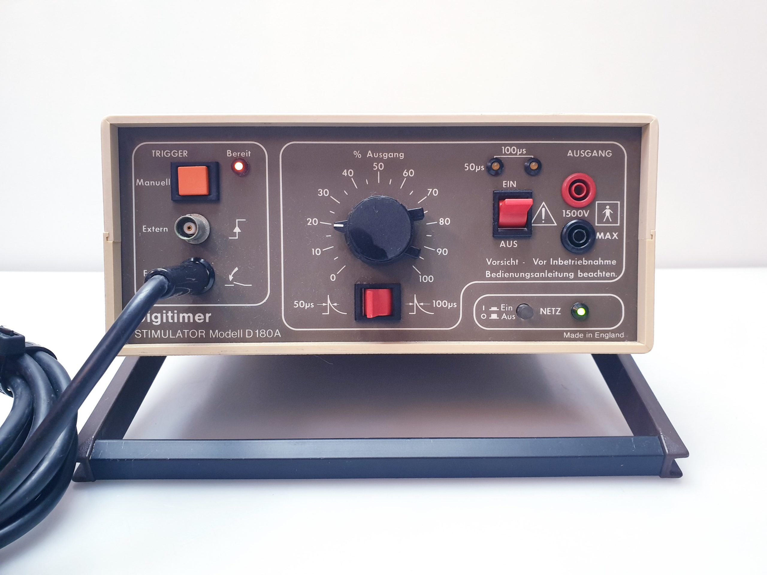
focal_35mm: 26
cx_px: 384
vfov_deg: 53.1
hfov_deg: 67.3
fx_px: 576
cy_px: 288
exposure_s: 1/50
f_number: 2.4
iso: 200
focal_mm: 4.3
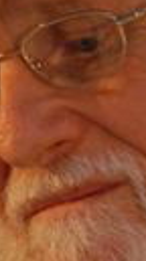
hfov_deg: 0.7
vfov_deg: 1.3
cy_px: 65
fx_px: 11527
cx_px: 308
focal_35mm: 1665
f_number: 6.3
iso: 800
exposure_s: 1/60
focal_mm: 170
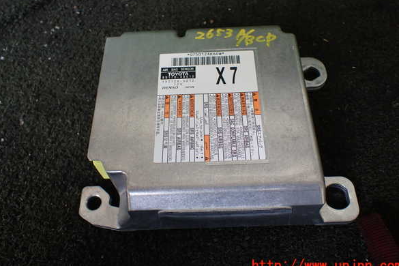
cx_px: 201
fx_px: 355
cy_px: 121
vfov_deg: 41.1
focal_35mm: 32
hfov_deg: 58.7
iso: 200
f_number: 2.3
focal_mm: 5.4
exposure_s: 1/125
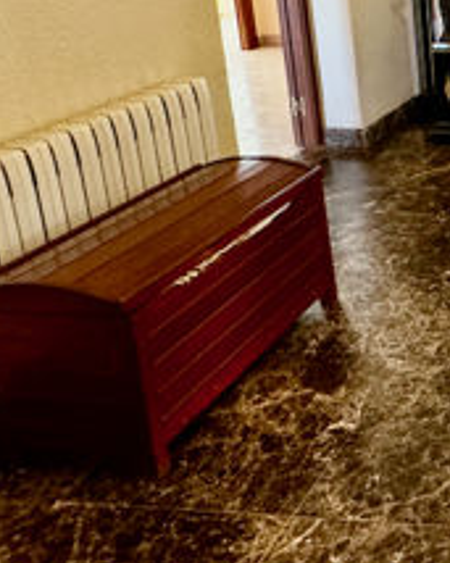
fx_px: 750
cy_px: 34
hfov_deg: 24.4
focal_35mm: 45
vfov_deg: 37.8
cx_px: 707
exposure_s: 1/50
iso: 500
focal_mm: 2.22
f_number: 2.2
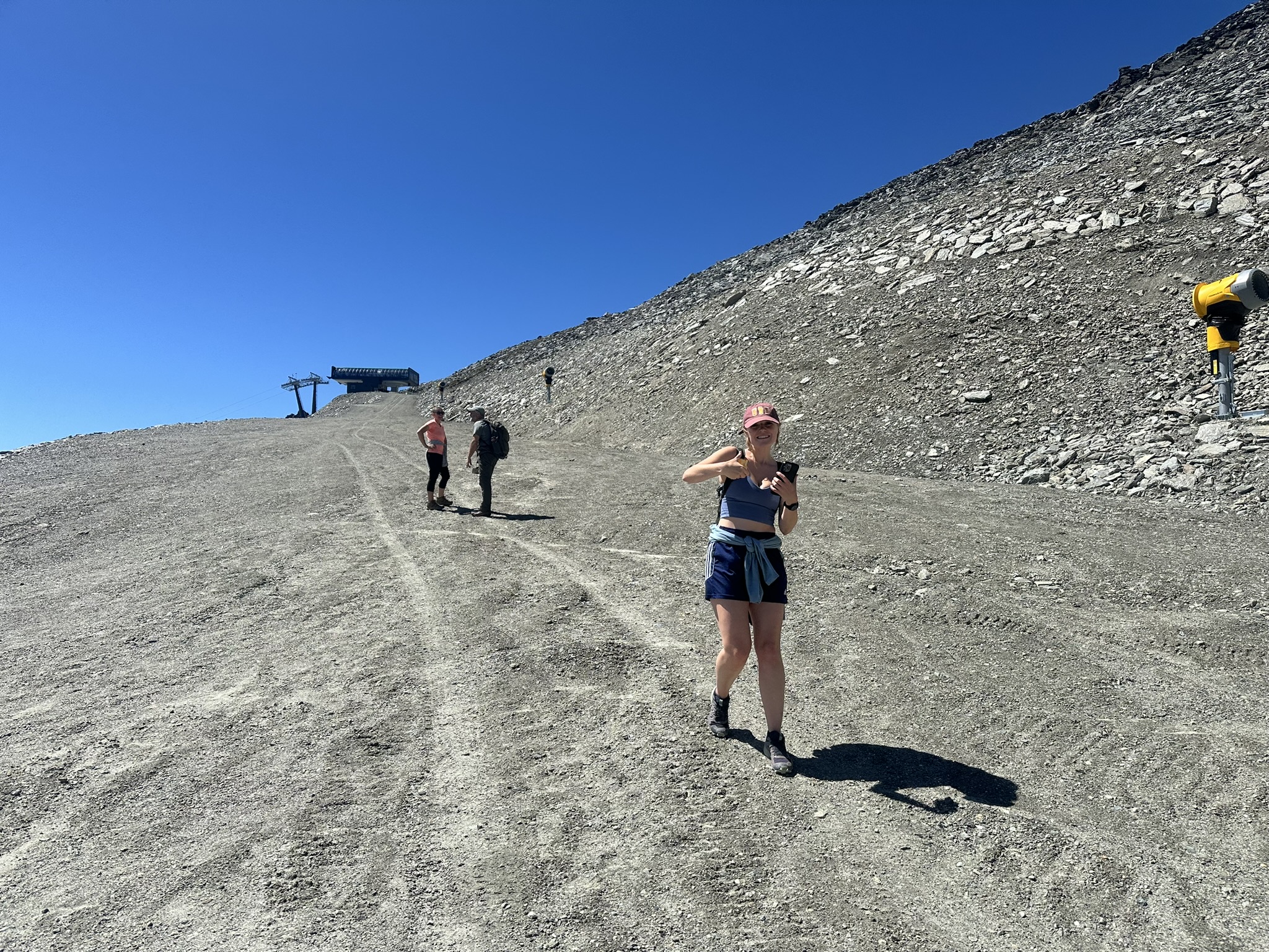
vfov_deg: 56.8
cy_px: 476
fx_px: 880
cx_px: 634
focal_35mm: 24
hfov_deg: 71.6
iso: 80
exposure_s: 1/6211
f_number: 1.78
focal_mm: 6.86
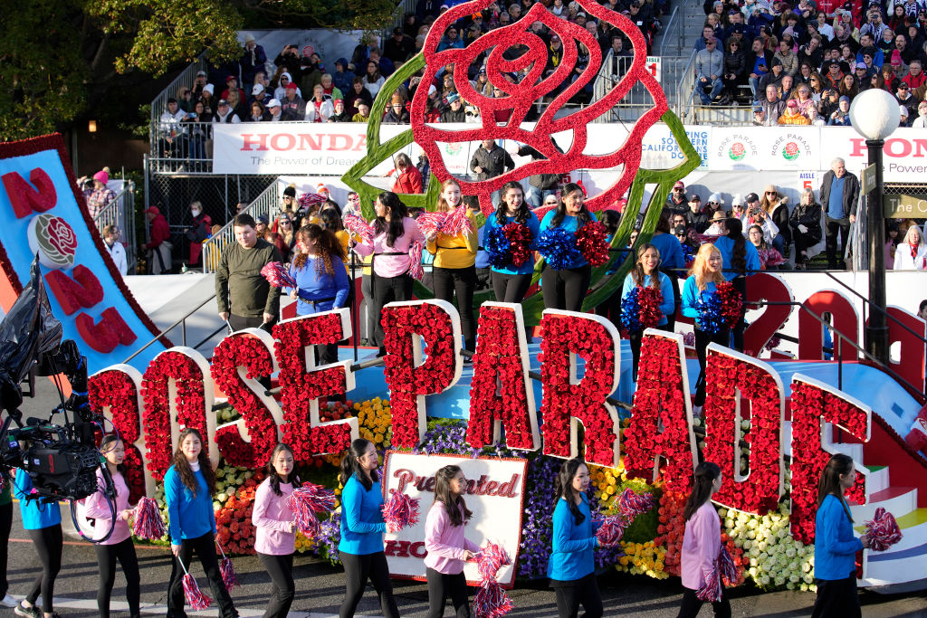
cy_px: 309
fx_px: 1803
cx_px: 464
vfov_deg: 19.5
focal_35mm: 70
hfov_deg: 28.8
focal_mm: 70
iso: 250
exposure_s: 1/250
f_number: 5.6
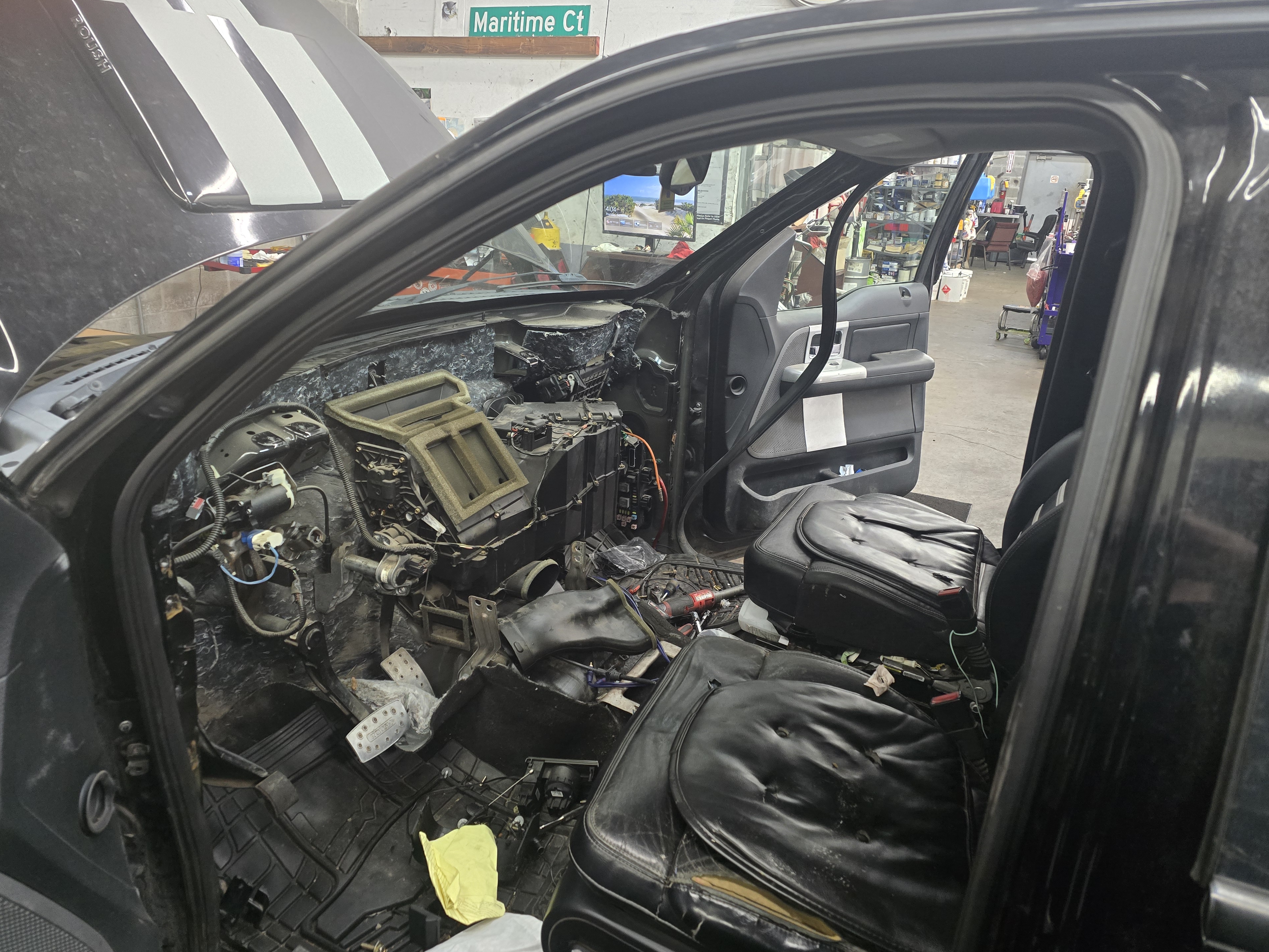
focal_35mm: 24
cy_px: 467
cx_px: 623
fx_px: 880
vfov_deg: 56.8
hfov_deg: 71.6
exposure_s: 1/120
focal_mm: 6.3
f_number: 1.7
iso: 1000
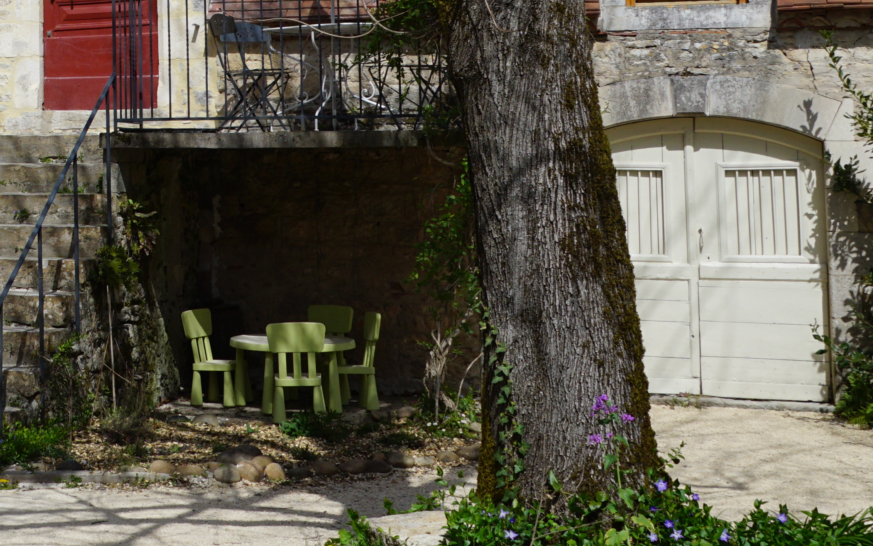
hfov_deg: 25.4
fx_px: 1737
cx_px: -174
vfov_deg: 17.1
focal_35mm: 73
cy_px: -87
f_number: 10
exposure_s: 1/250
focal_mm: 18
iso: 100
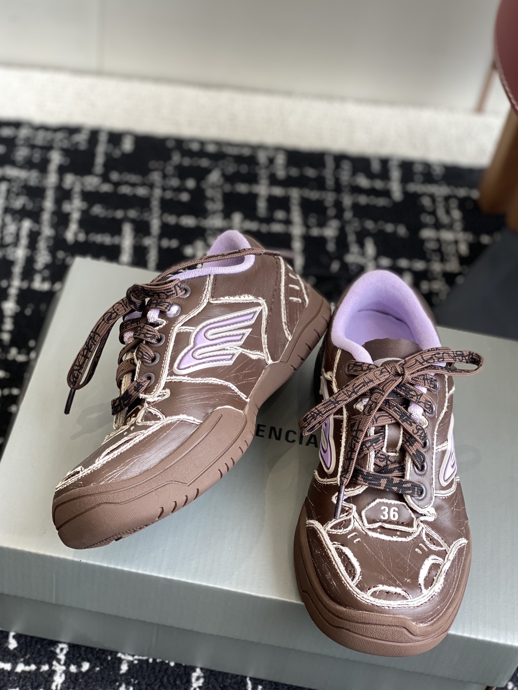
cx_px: 264
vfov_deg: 34.3
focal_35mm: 56
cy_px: 368
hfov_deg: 26.1
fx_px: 1117
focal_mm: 6
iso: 40
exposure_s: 1/122
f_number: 2
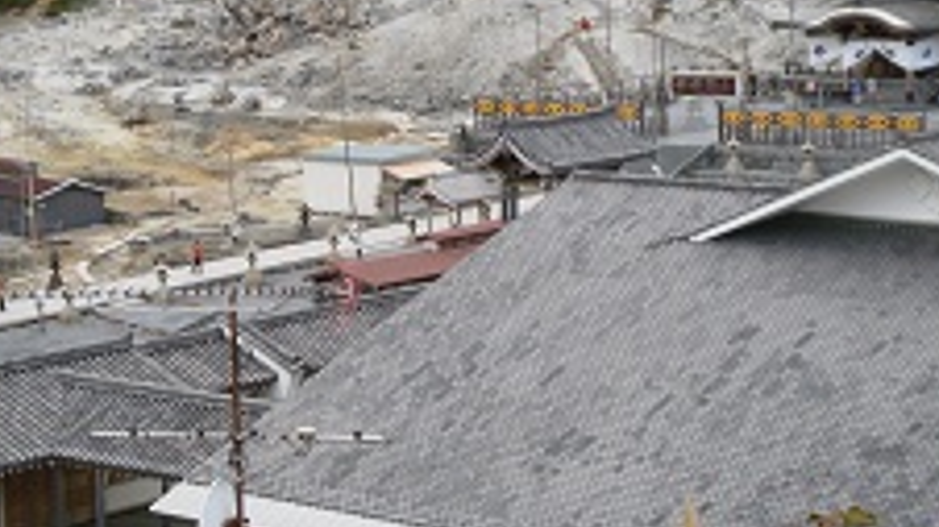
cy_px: 158
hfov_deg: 19.0
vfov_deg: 10.7
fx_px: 2813
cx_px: 497
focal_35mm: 113
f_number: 4.2
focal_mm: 10.3
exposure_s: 1/50
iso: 100
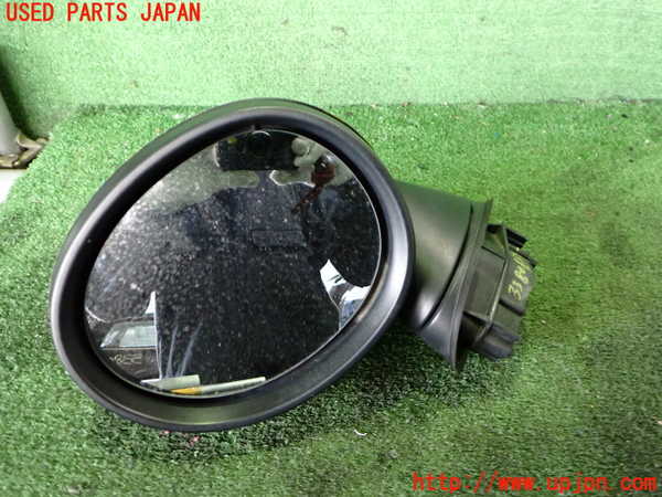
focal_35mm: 30
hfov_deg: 60.0
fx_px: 574
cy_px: 248
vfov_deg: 46.8
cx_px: 331
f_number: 2.3
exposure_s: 1/60
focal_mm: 5.4
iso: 1000
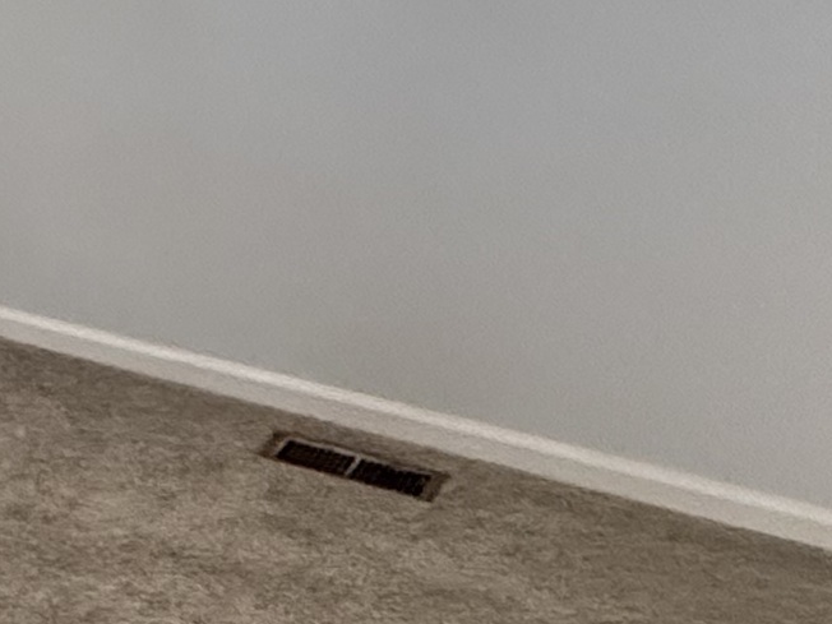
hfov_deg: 21.6
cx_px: -583
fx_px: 1586
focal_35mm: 66
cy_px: 82
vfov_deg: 21.8
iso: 640
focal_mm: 2.22
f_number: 2.2
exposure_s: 1/60
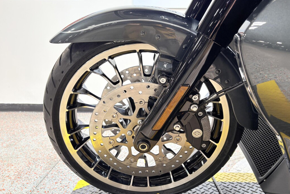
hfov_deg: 65.5
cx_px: 144
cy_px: 100
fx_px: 226
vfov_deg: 46.4
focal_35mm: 28
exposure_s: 1/60
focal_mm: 5.96
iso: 80
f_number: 1.6
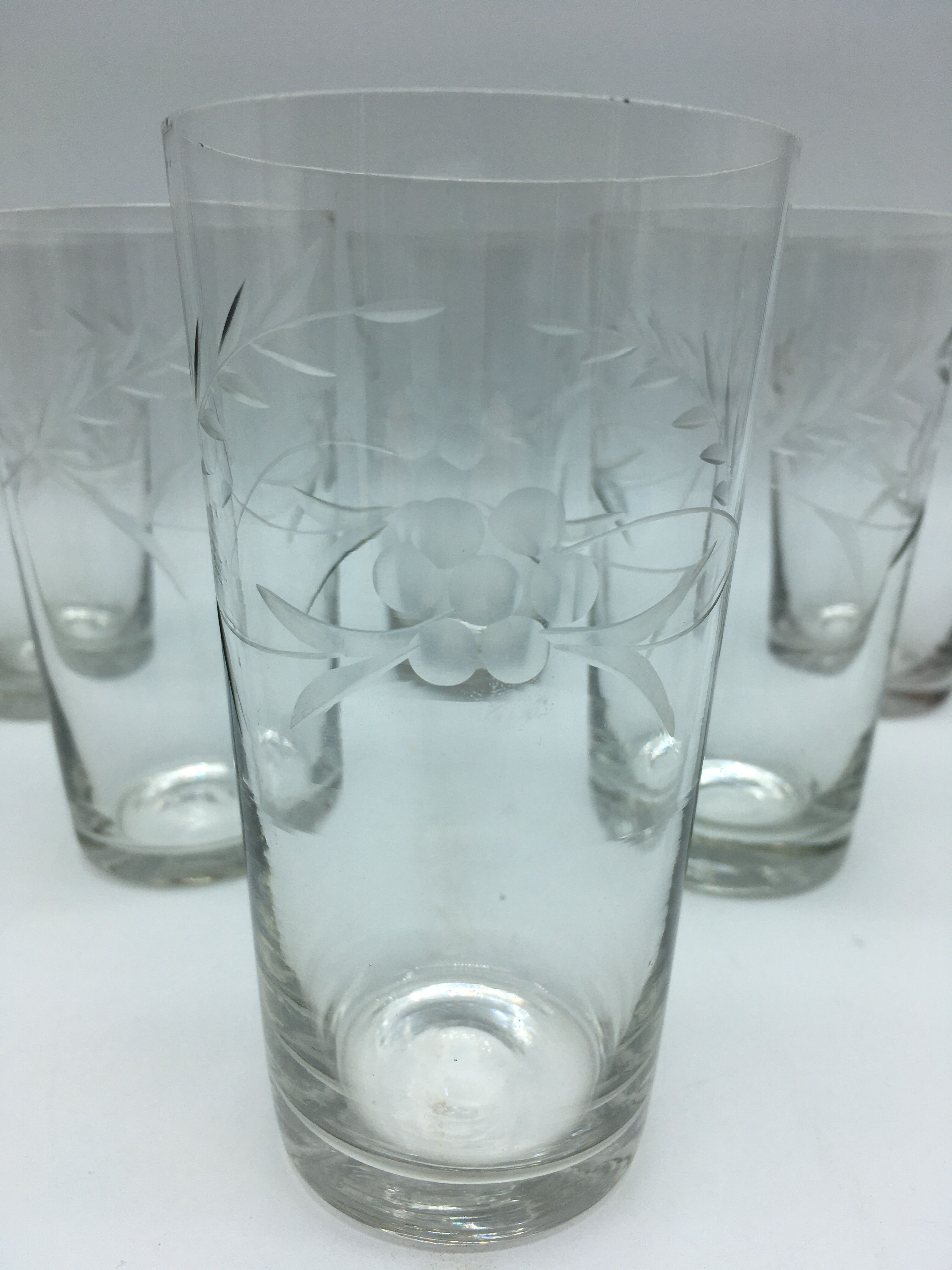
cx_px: 476
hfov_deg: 48.2
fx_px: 1063
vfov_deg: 61.7
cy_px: 635
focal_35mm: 29
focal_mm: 4.15
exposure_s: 1/434
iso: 25
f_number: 2.2
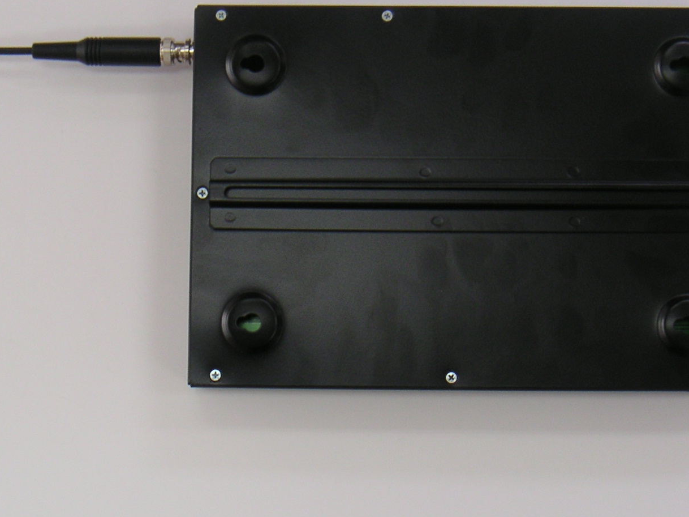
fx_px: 1473
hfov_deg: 26.3
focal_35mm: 74
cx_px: 282
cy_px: 174
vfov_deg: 19.8
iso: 64
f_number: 2.9
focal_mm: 6.8
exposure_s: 1/45
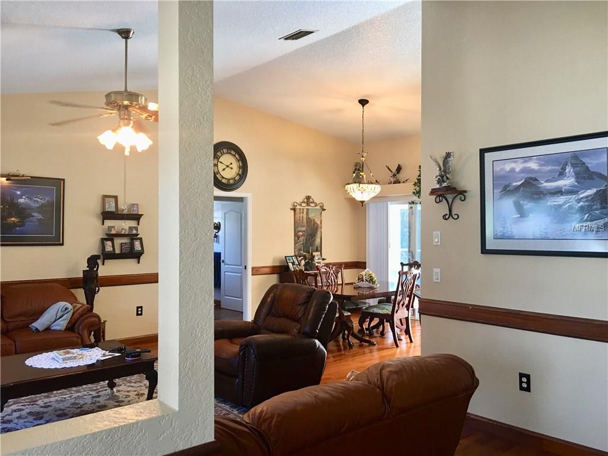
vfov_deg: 48.2
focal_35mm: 29
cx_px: 304
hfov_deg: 61.7
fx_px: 509
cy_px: 228
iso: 40
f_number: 2.2
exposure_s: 1/15
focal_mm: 4.15
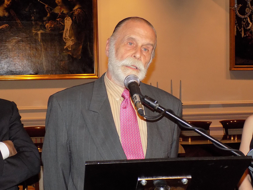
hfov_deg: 27.8
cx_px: 126
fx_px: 512
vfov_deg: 21.0
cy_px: 95
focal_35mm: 70
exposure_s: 1/30
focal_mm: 12.5
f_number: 4.2
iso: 450
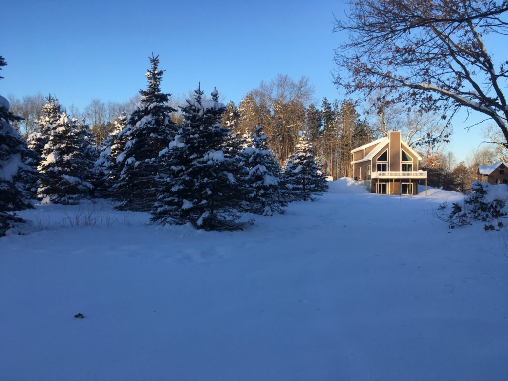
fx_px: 426
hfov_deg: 61.7
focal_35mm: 29
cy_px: 190
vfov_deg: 48.2
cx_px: 254
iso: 25
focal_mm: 4.15
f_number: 2.2
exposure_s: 1/754
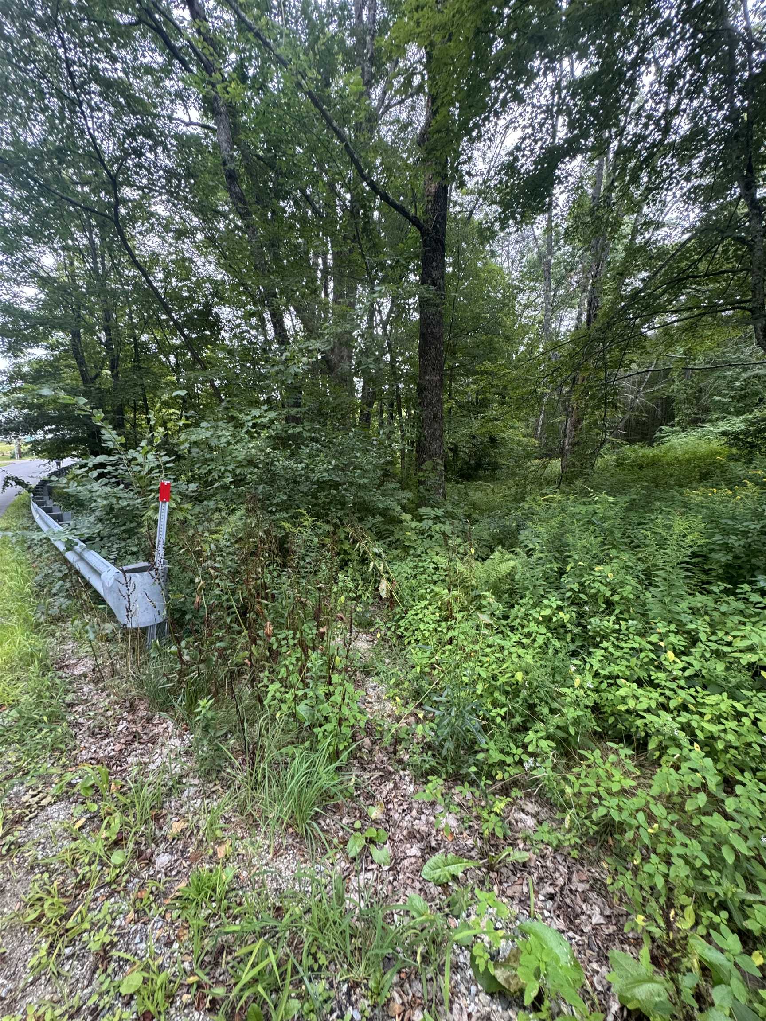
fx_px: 413
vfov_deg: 102.1
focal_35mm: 14
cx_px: 383
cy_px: 510
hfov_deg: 85.7
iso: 160
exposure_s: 1/99
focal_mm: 2.22
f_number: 2.2
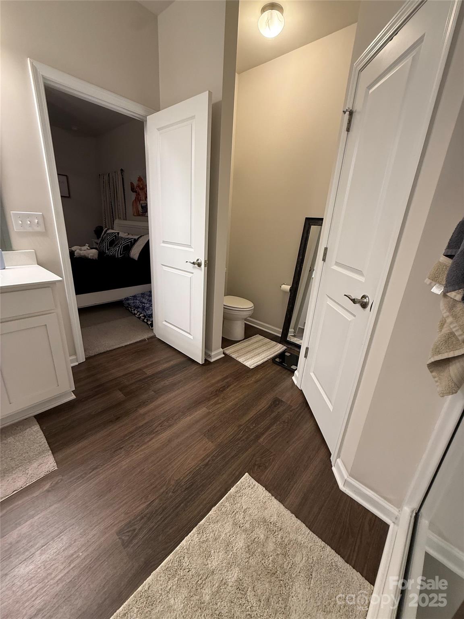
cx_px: 232
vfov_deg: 102.1
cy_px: 310
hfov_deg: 85.7
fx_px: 250
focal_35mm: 14
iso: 200
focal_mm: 2.22
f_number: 2.2
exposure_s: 1/60
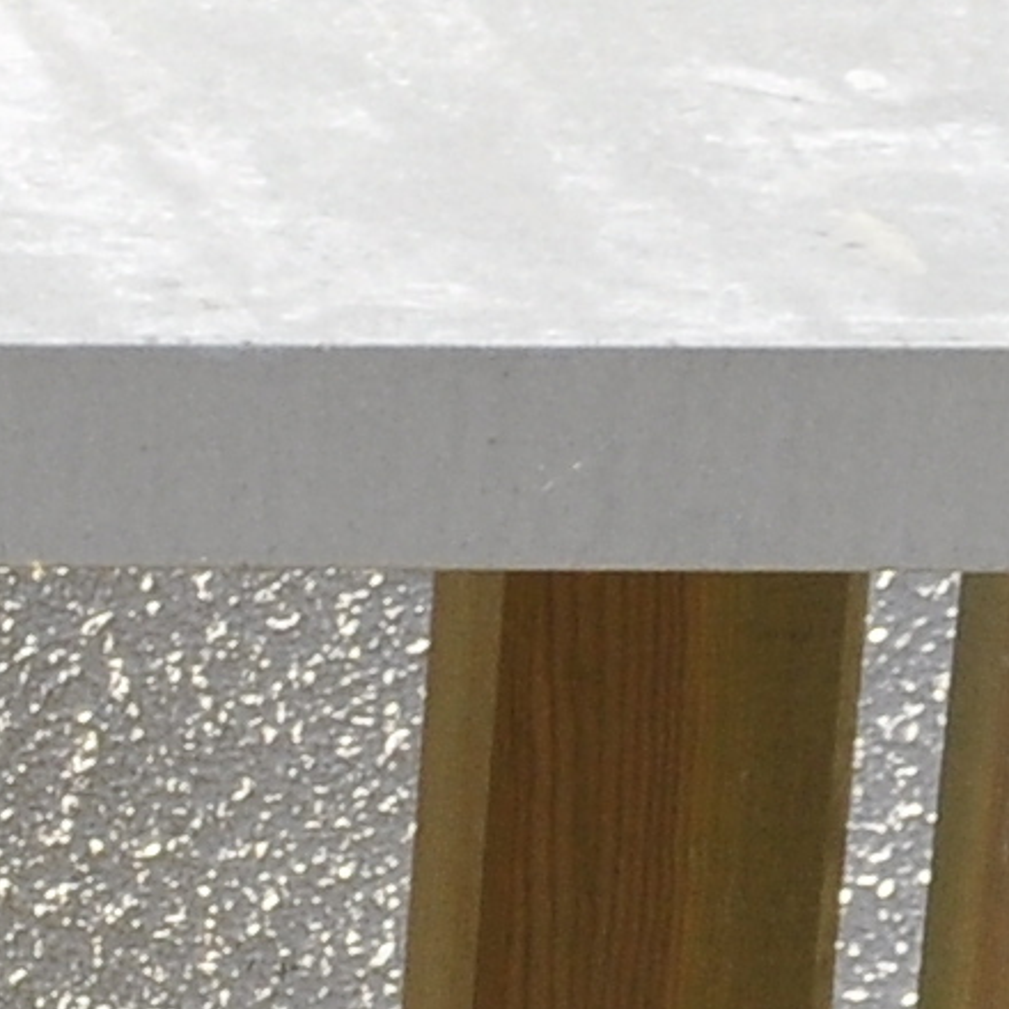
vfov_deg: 5.8
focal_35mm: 298
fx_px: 9827
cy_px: 1335
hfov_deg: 5.5
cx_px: -1972
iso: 400
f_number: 10
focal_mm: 24
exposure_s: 1/400
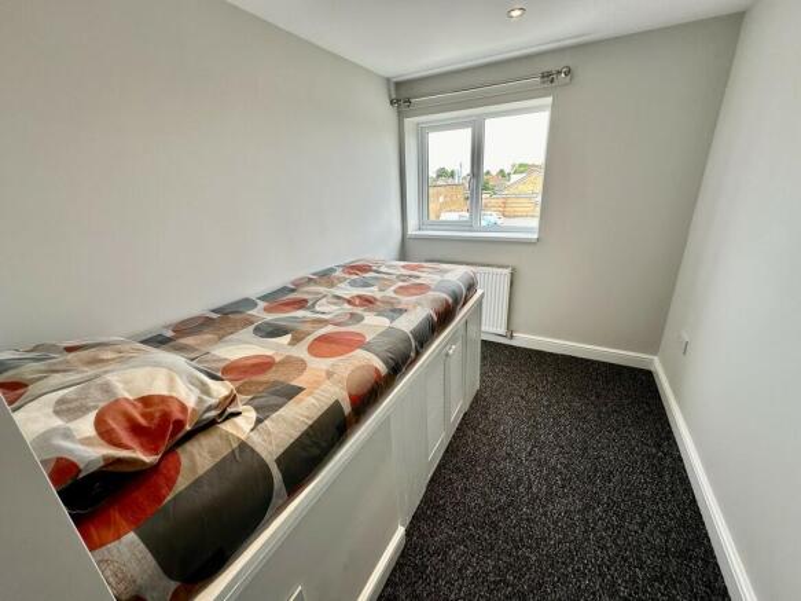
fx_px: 324
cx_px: 400
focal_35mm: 14
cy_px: 300
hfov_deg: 102.1
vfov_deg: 85.7
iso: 64
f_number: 2.2
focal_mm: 2.22
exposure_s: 1/100
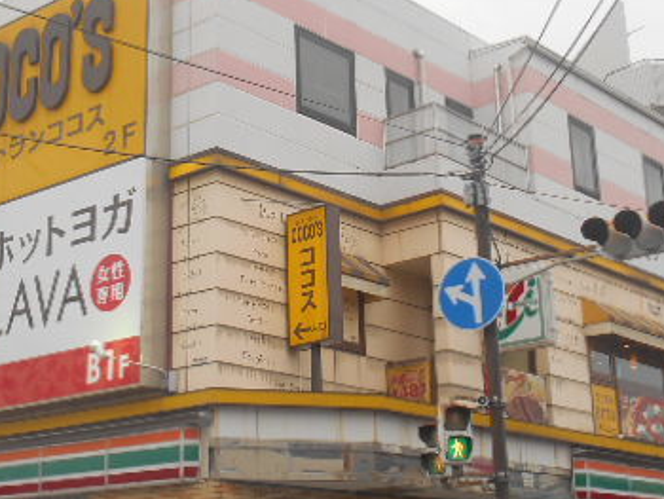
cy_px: 230
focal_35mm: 64
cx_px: 250
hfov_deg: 30.1
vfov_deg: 23.0
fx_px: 1228
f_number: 3.7
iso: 80
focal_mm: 6.3
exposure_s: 1/200
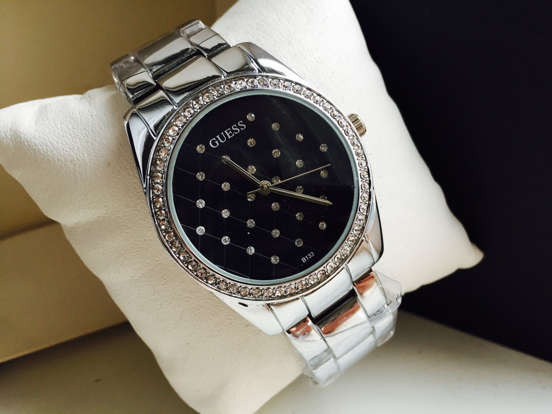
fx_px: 462
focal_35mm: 29
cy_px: 207
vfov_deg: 48.2
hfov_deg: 61.7
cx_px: 276
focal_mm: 4.15
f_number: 2.2
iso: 32
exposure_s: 1/33
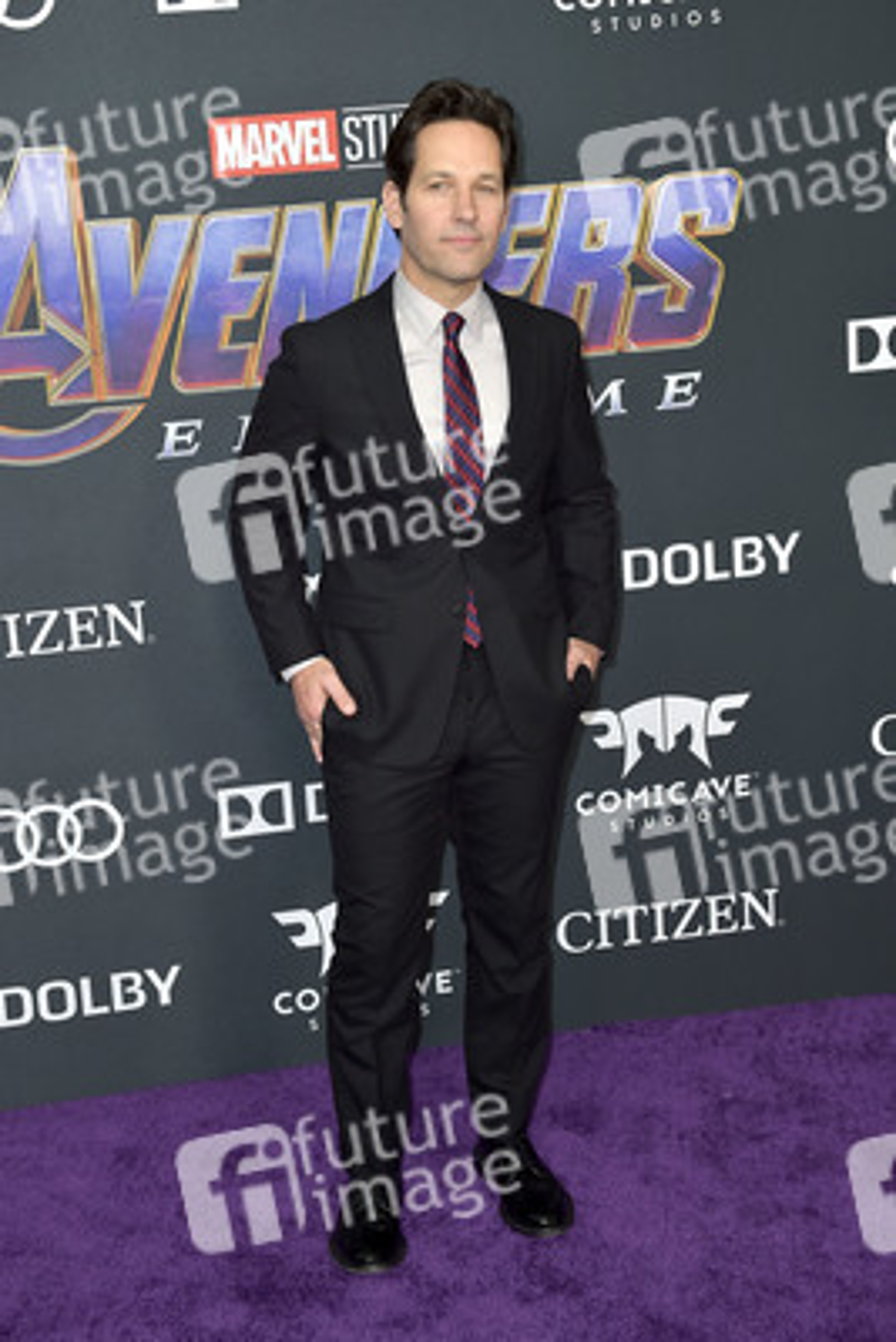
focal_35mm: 45
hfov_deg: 29.9
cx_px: 448
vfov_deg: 43.6
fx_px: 1678
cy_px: 671
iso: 250
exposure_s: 1/250
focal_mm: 45
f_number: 5
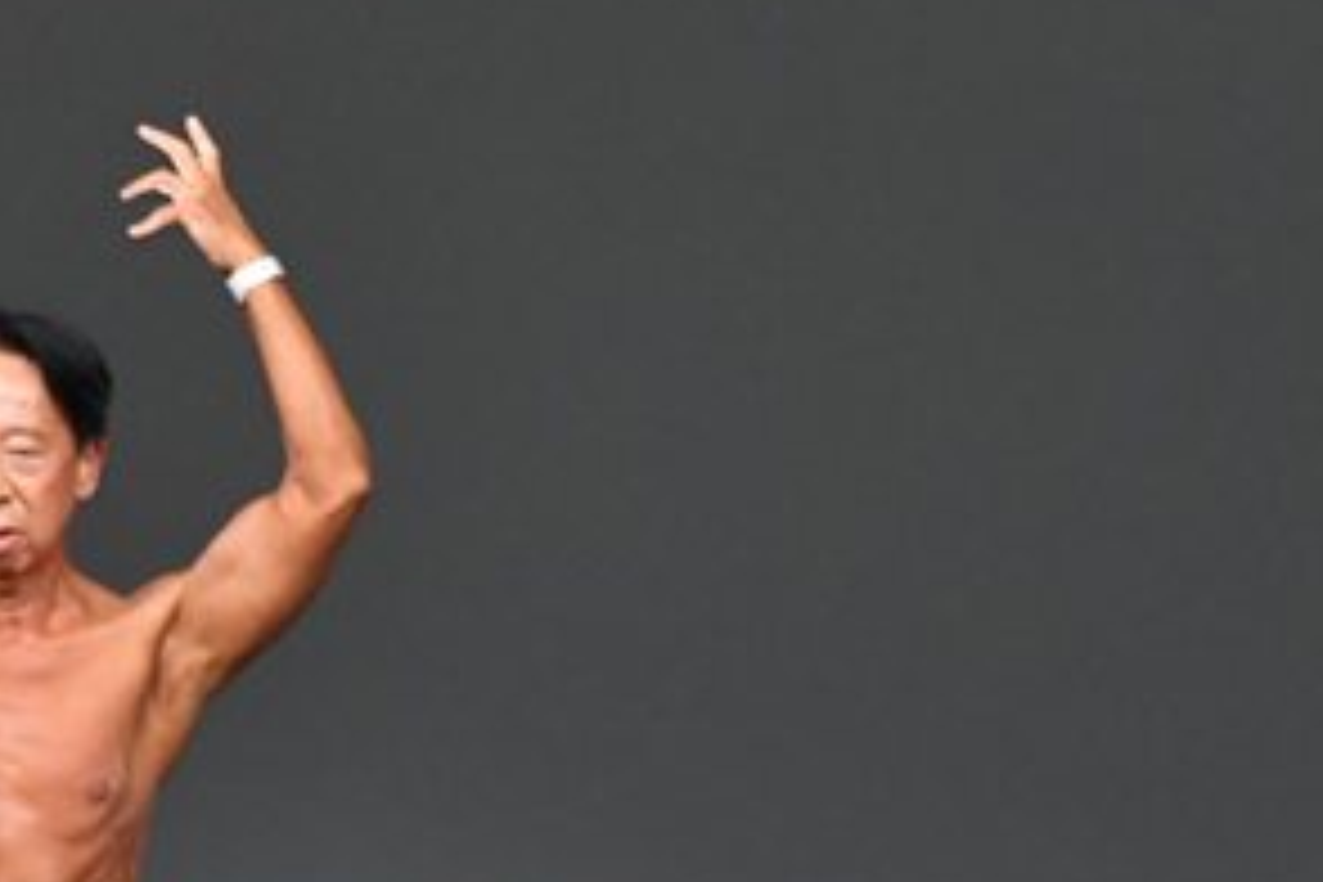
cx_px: 7
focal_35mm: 830
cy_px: 810
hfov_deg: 2.5
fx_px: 30500
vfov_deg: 1.7
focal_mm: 210
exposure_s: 1/400
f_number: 5.6
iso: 4000
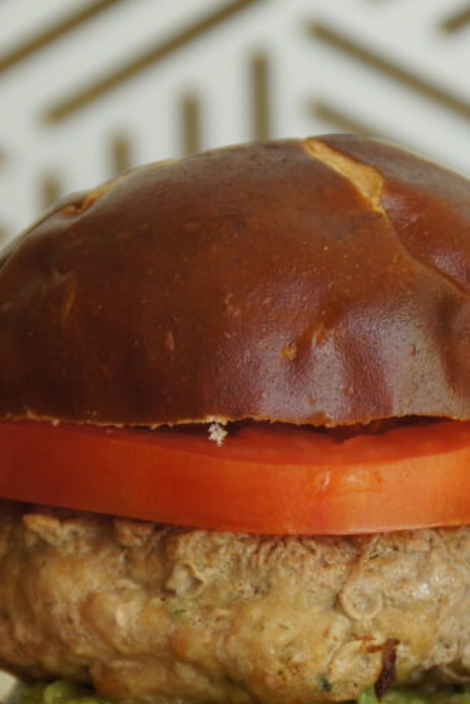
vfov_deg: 8.3
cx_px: 405
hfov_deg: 5.5
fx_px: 4856
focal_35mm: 248
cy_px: 447
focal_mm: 80
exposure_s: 1/15
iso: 100
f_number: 5.6
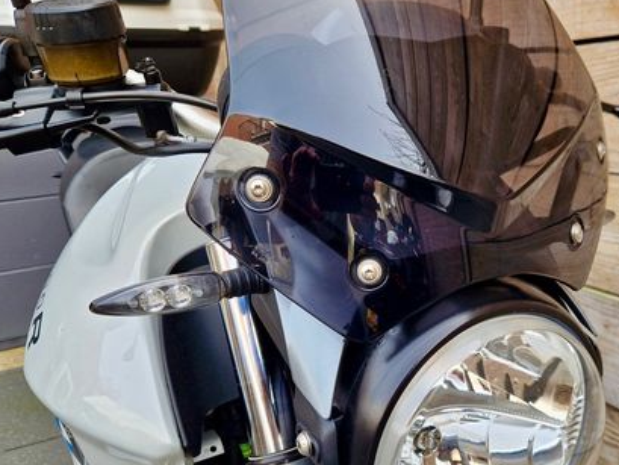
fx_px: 644
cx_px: 412
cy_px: 274
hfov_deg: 50.4
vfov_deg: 39.5
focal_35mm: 36
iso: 50
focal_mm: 5.4
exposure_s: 1/180
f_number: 1.8
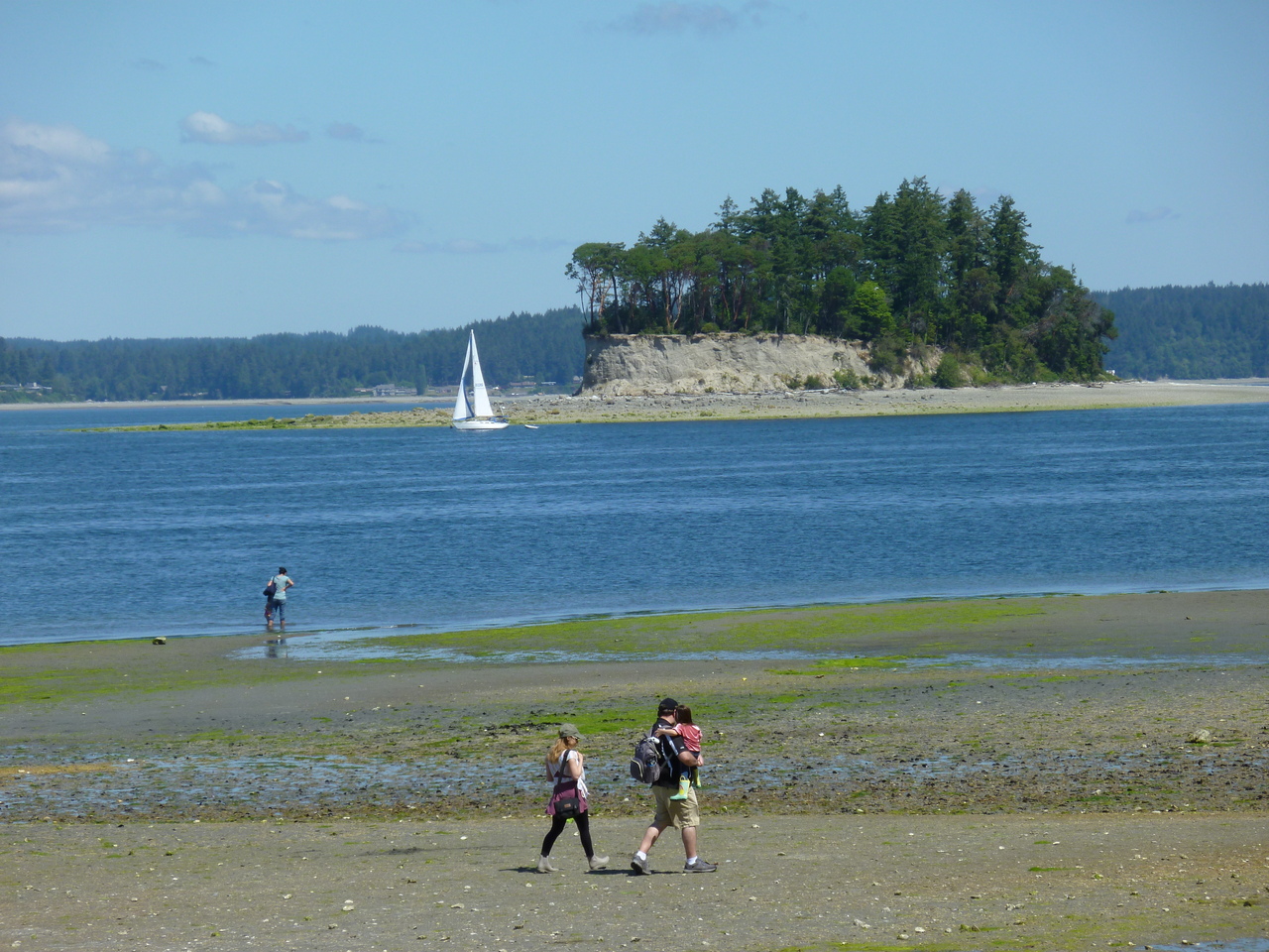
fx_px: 5756
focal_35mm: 157
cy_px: 476
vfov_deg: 9.5
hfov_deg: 12.6
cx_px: 634
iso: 80
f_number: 5.7
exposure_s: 1/320
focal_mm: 28.3
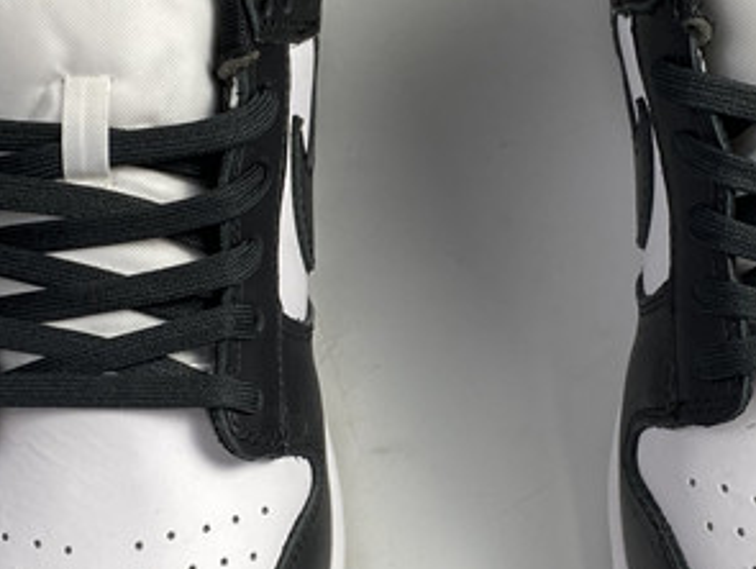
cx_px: 395
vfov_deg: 16.8
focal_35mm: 88
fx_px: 1924
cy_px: 318
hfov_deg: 22.2
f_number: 1.8
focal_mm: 4.25
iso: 40
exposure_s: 1/100
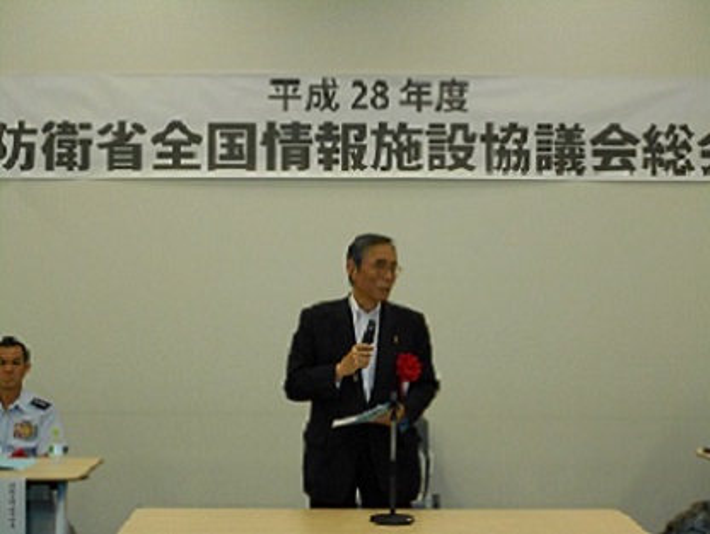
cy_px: 267
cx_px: 355
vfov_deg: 22.6
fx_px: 1335
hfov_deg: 29.8
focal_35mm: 65
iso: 400
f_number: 5.3
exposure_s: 1/60
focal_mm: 11.6
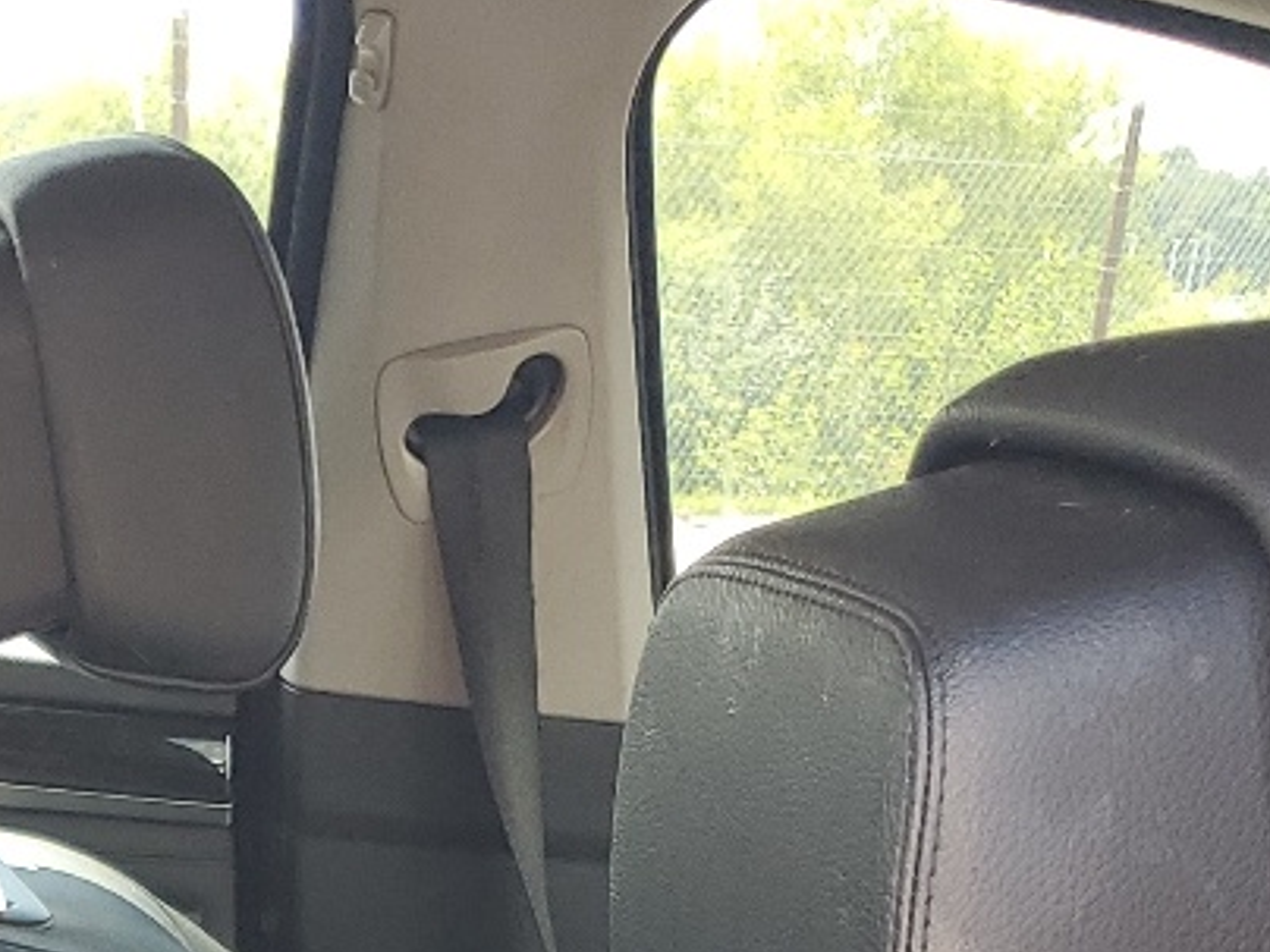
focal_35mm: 103
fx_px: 3779
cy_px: 1851
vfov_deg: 12.7
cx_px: -475
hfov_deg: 17.6
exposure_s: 1/154
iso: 50
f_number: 1.5
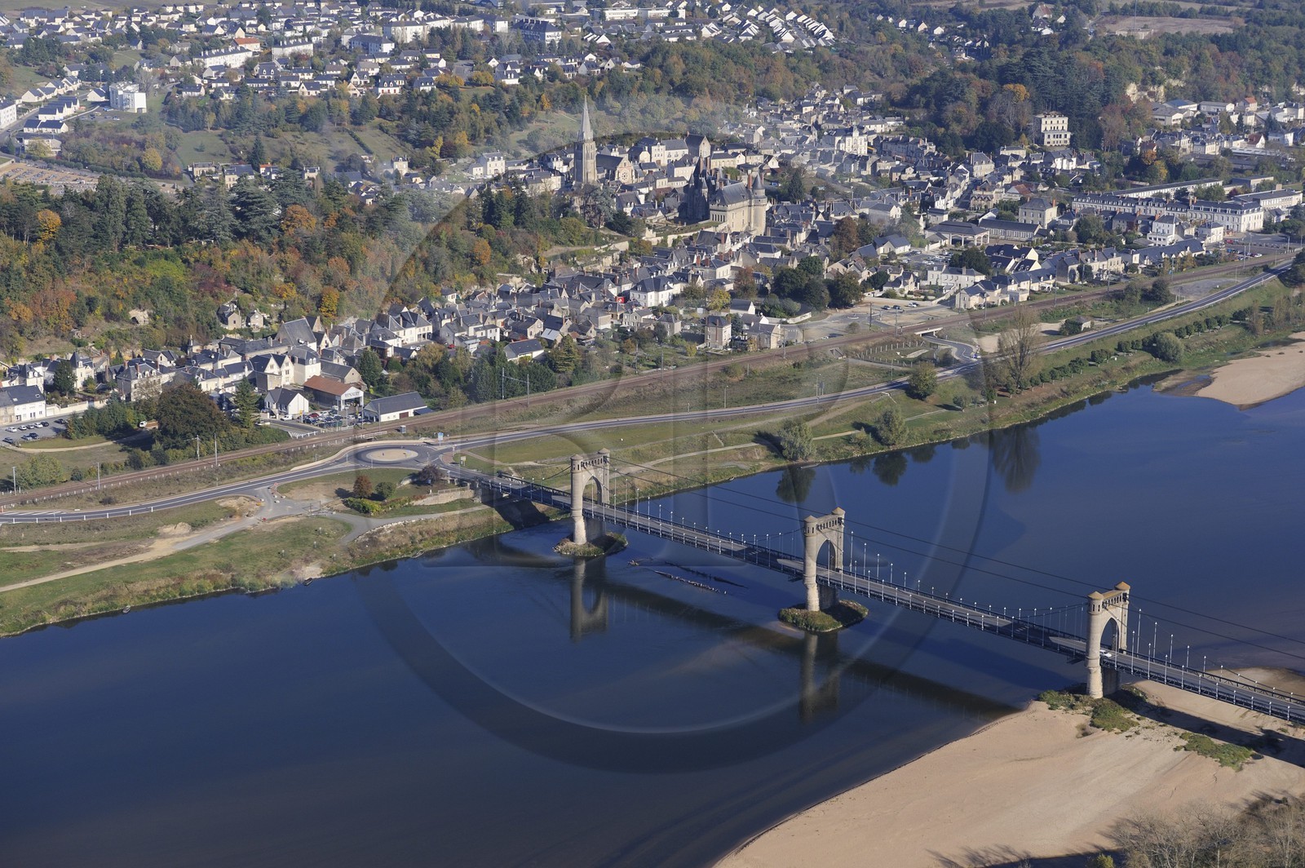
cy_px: 434
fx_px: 2535
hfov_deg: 28.9
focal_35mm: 70
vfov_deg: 19.4
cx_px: 652
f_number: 8
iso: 400
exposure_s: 1/1000
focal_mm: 70
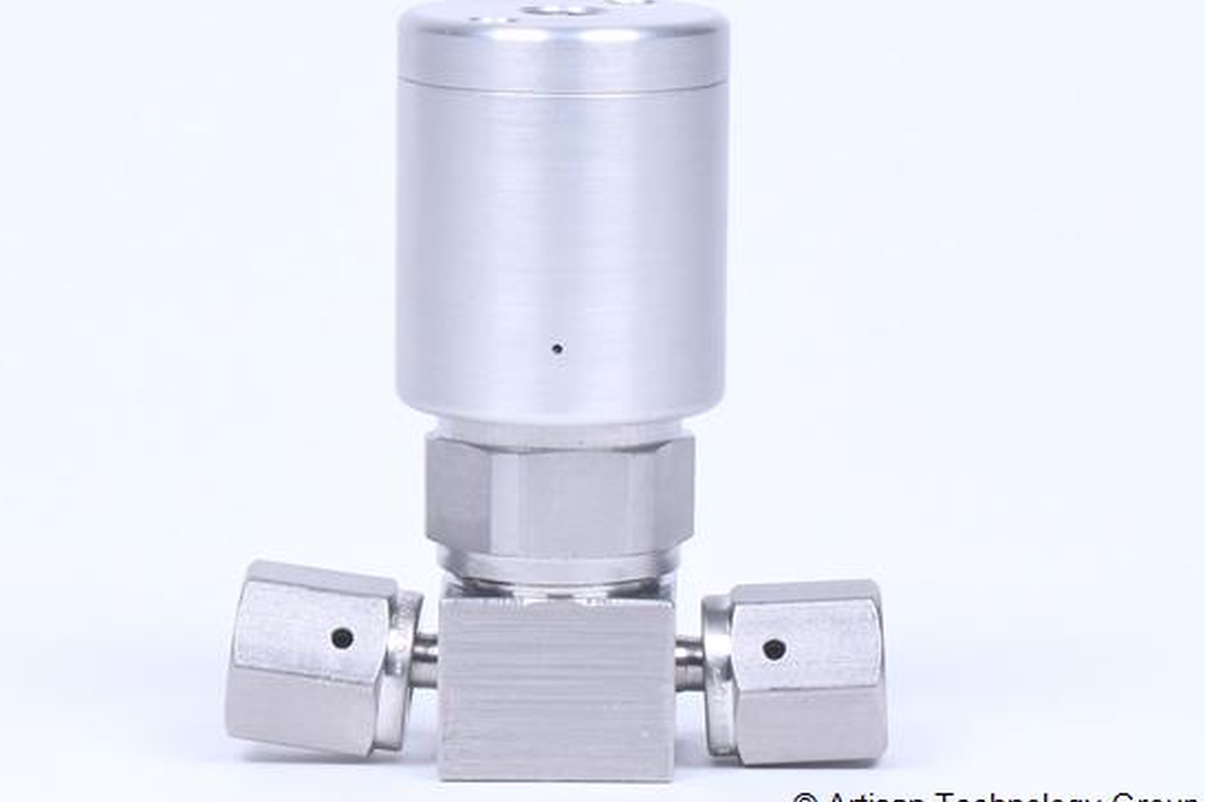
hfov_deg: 22.6
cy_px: 388
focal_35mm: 90
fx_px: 3011
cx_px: 560
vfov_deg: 15.2
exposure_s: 1/200
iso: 200
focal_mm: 55
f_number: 16
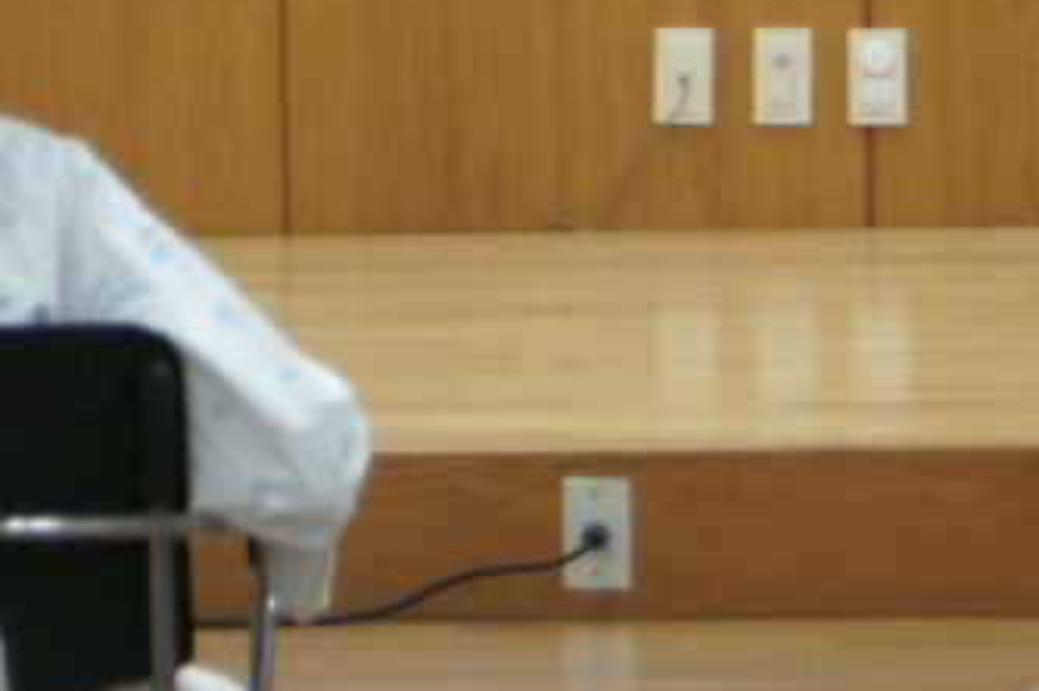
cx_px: 1244
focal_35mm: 473
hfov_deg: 4.4
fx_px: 13638
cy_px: -209
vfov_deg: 2.9
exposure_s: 1/60
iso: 800
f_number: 5.6
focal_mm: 70
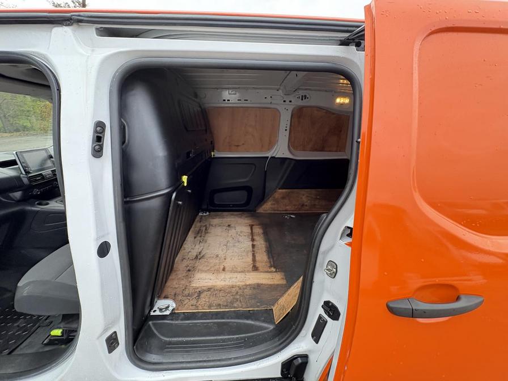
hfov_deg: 102.1
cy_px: 190
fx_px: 205
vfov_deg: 85.7
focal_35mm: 14
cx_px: 254
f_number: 2.2
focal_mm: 2.22
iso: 160
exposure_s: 1/99
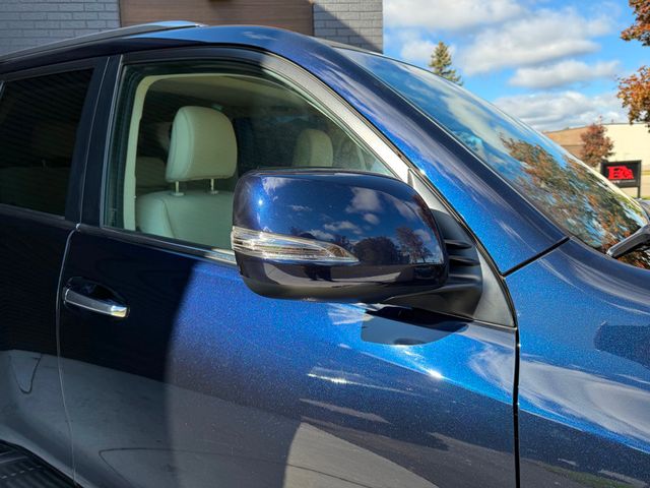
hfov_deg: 71.6
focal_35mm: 24
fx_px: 451
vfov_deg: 56.8
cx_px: 325
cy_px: 244
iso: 100
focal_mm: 6.76
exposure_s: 1/1292
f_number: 1.78
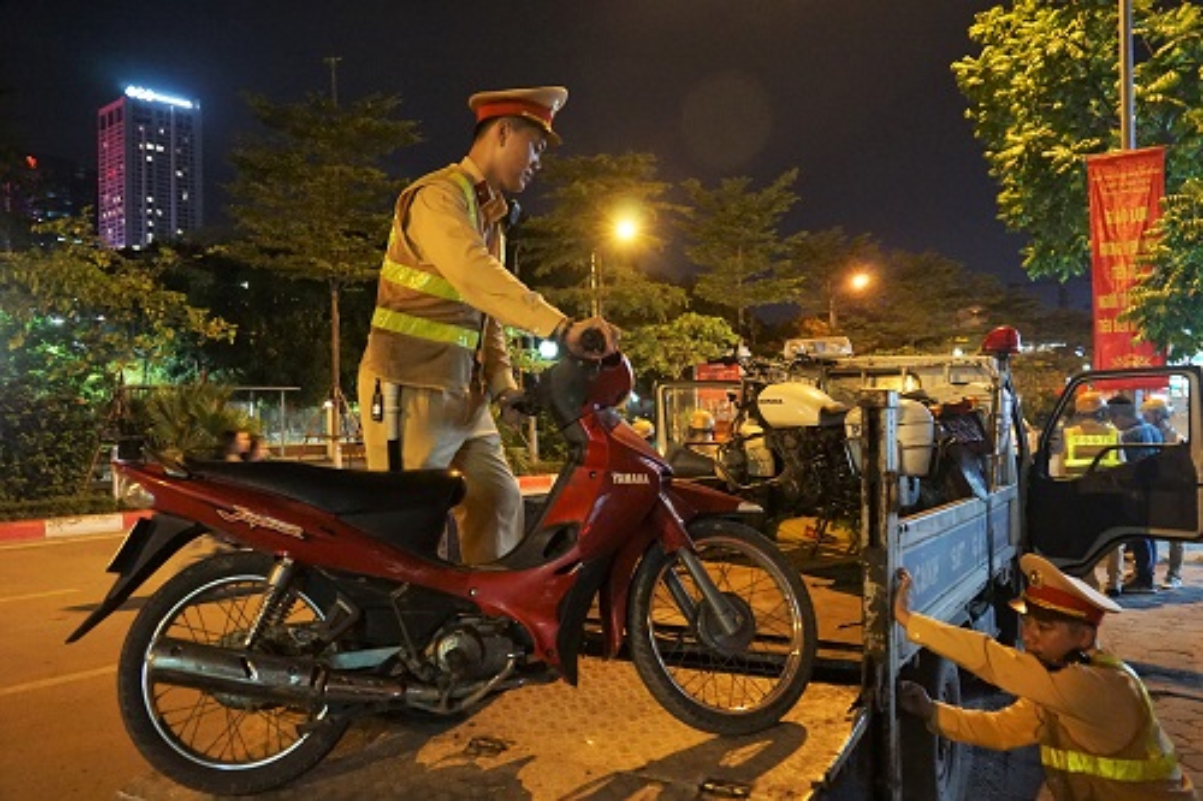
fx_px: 969
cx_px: 602
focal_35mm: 29
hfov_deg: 63.7
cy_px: 400
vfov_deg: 44.9
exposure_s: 1/50
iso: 6400
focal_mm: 29
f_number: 4
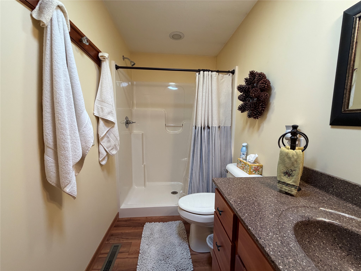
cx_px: 180
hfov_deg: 102.1
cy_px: 136
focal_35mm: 14
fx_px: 146
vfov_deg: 85.7
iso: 250
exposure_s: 1/120
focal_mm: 2.22
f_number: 2.2
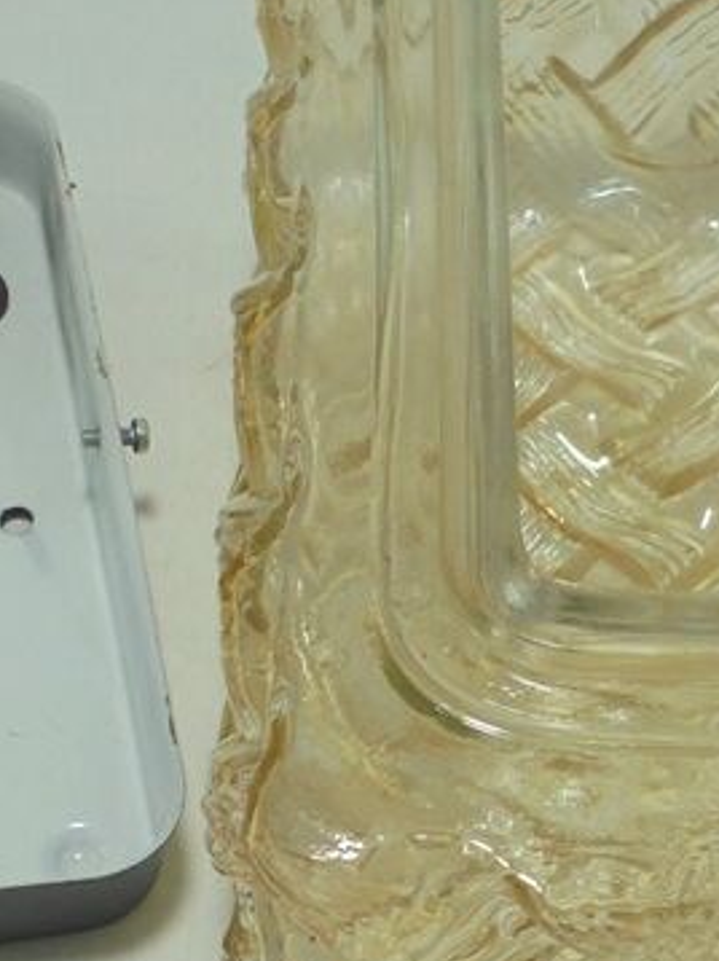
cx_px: 431
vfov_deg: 26.1
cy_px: 792
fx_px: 2024
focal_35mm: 73
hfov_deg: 20.1
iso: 100
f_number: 3.7
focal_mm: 5.3
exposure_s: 1/125
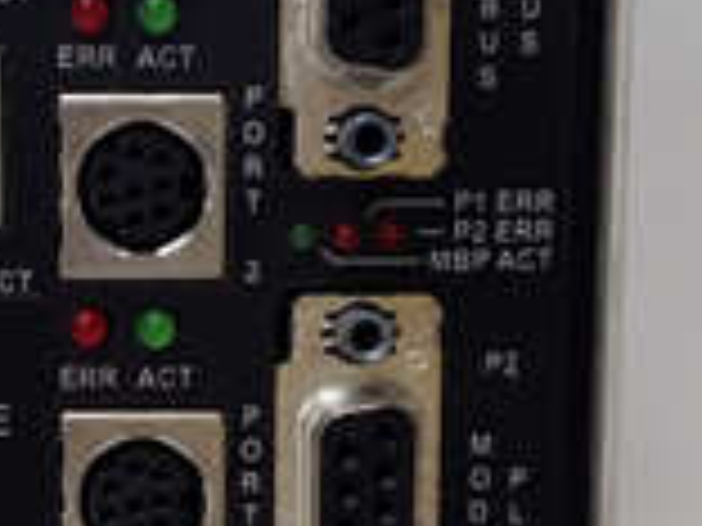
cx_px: 126
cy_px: 445
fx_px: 2109
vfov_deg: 14.1
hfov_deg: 18.7
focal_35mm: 104
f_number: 2
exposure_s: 1/33
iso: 188
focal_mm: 3.79
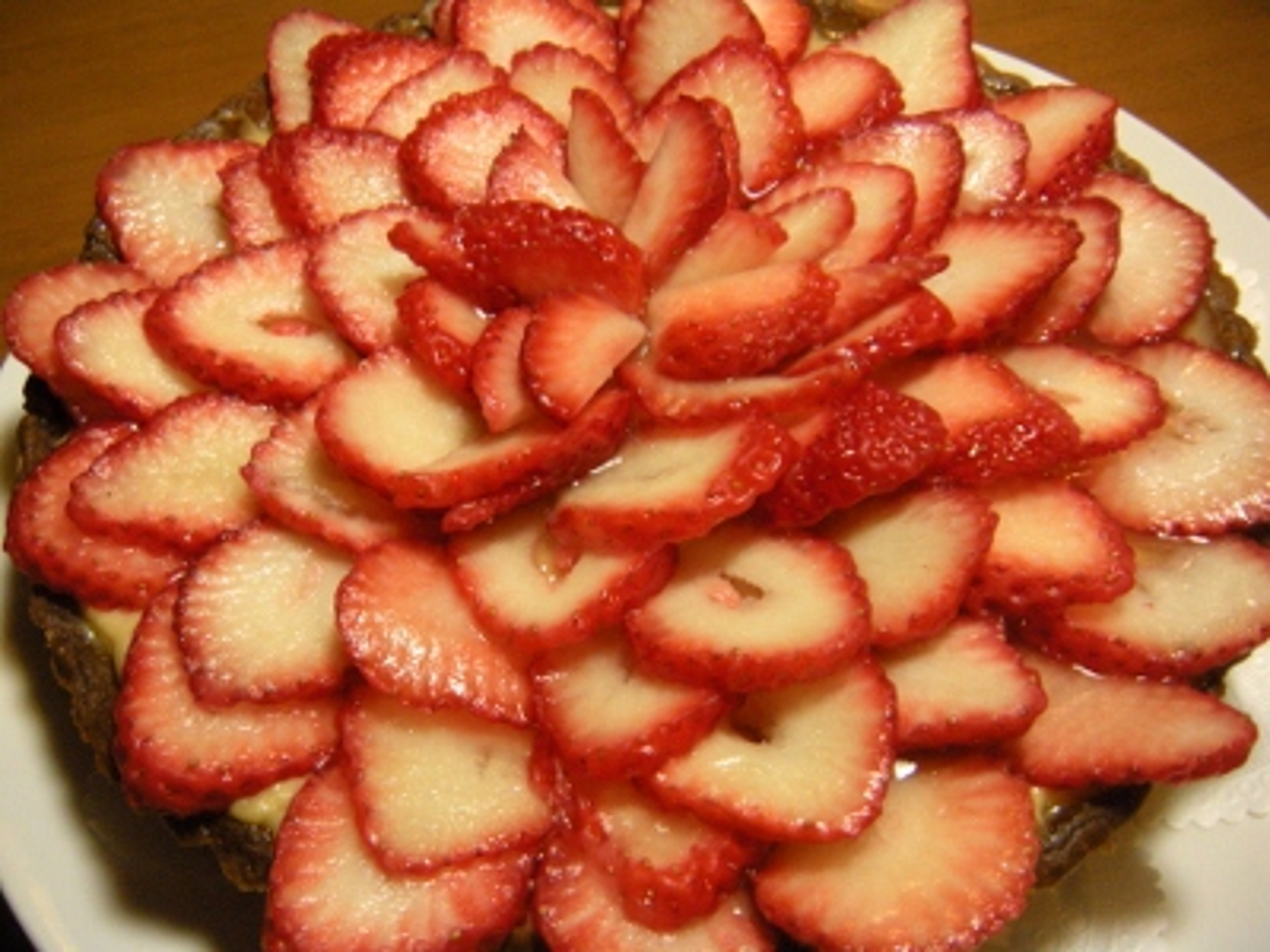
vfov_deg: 40.7
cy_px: 476
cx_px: 635
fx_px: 1284
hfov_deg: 52.6
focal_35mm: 35
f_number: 3.8
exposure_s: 1/60
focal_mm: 5.9
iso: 276
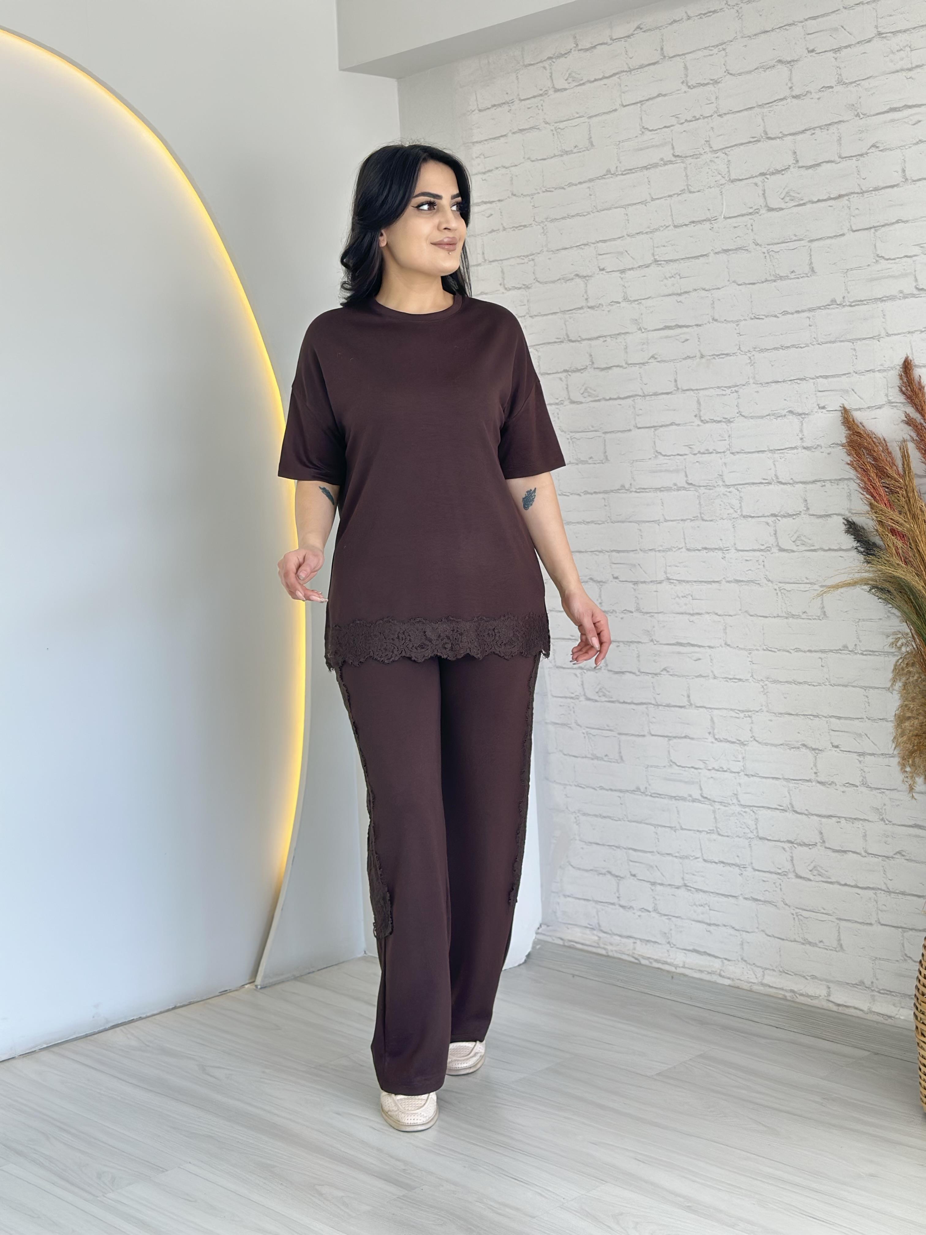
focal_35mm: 48
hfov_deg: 30.3
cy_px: 618
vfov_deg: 39.7
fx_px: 1712
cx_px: 463
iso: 80
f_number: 1.78
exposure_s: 1/126
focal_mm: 6.86
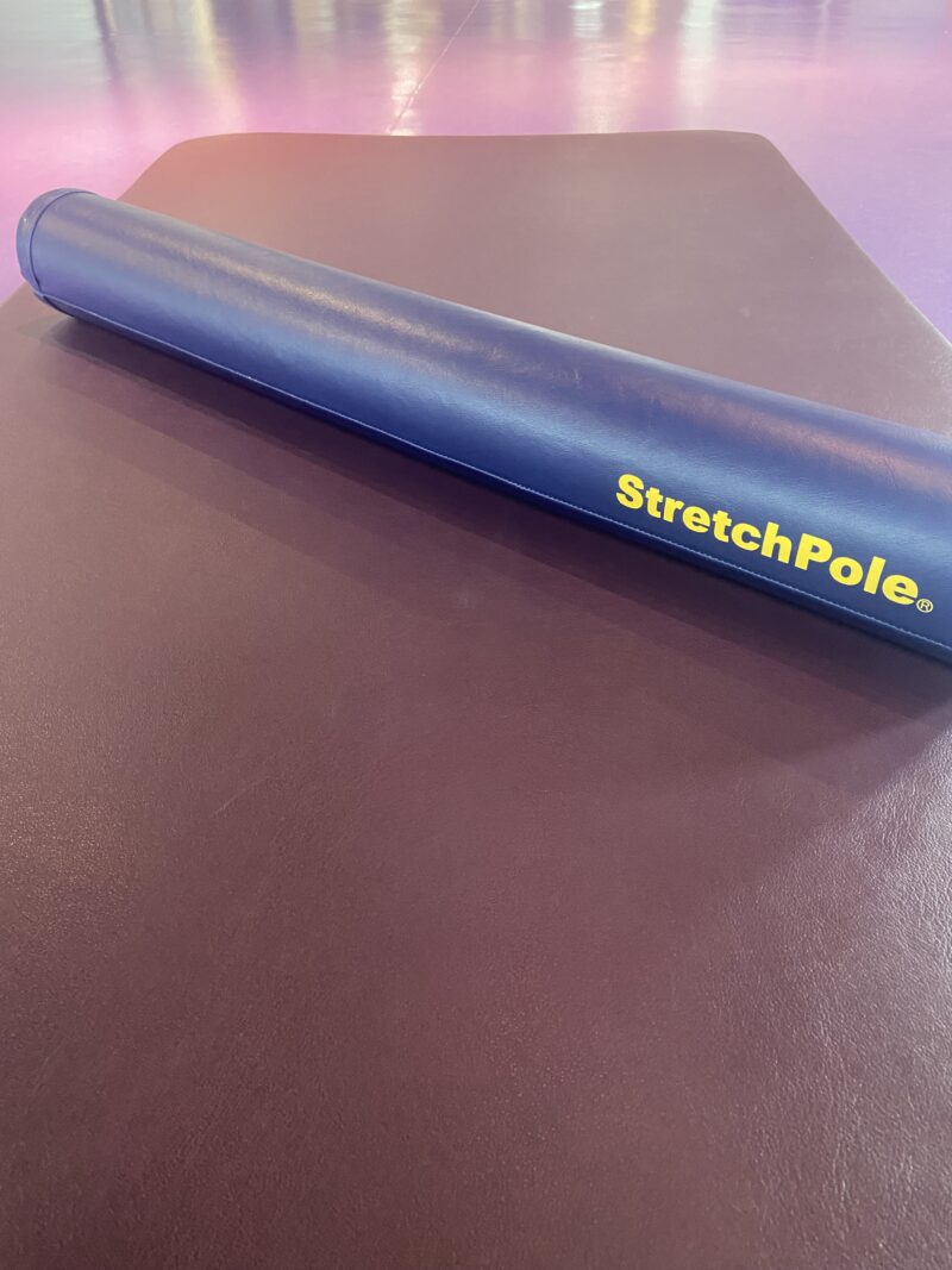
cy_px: 635
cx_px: 476
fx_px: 954
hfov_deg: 53.1
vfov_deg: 67.3
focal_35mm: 26
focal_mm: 4.25
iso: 320
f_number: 1.8
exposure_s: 1/33
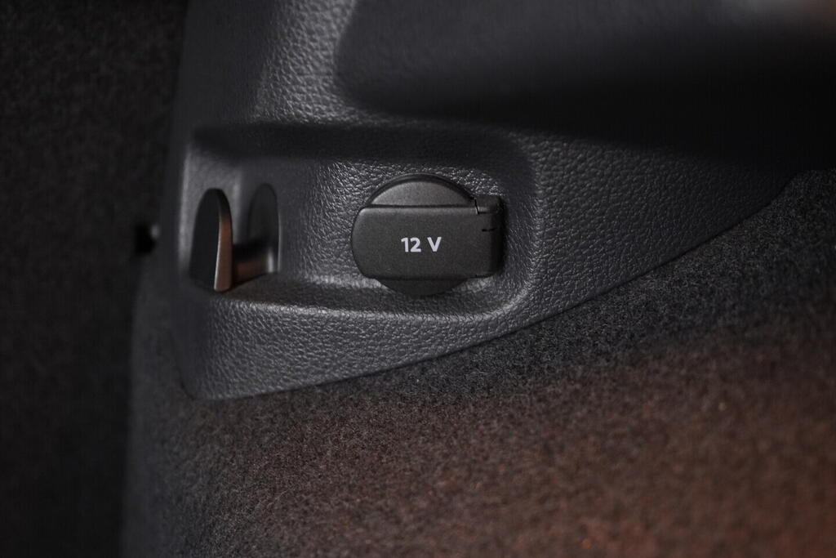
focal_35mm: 36
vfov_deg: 36.9
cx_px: 418
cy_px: 279
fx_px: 836
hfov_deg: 53.1
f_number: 2.8
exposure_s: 1/40
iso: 1600
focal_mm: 24
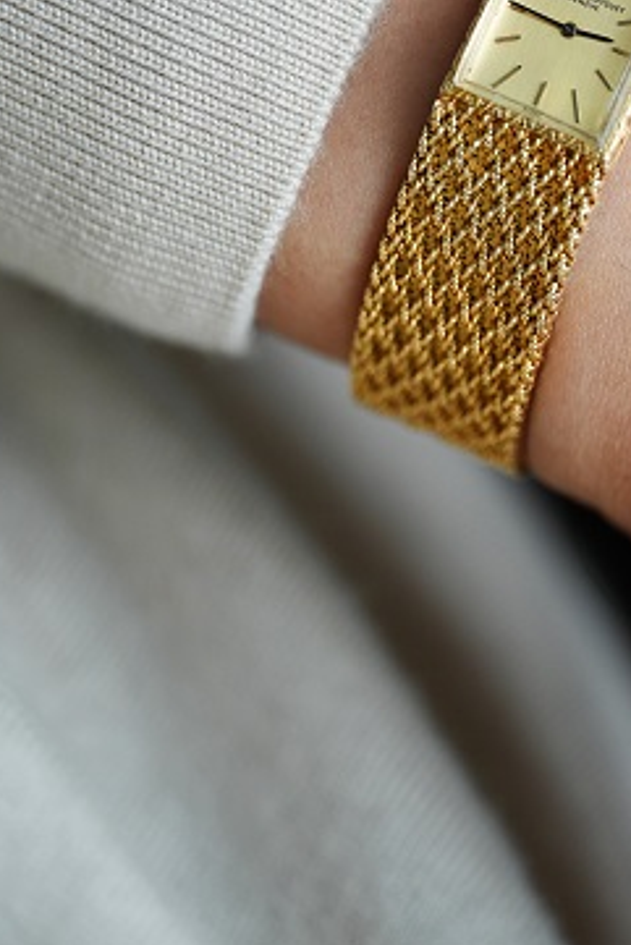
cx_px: 573
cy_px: 37
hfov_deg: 6.7
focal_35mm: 204
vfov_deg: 10.0
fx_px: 5358
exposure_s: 1/250
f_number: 2.8
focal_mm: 105
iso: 1000
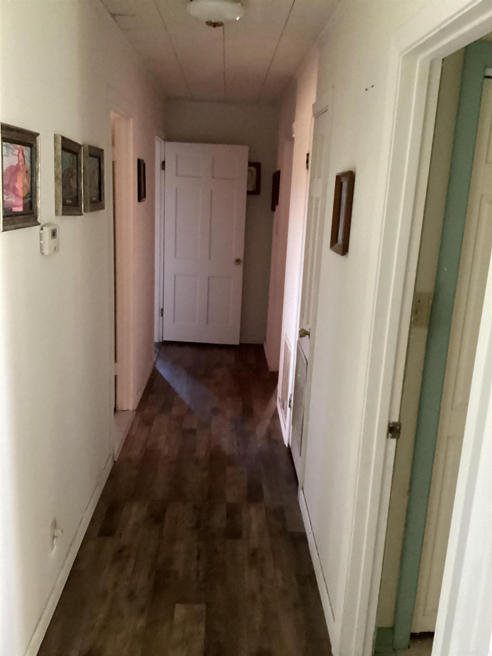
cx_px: 246
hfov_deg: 45.4
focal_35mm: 31
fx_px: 587
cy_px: 328
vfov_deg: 58.4
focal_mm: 3.3
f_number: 2.4
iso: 640
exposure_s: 1/20
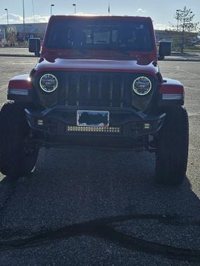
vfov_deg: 73.9
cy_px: 133
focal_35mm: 23
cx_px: 100
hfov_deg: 58.9
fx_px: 177
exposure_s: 1/3333
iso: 25
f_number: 1.8
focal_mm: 5.4
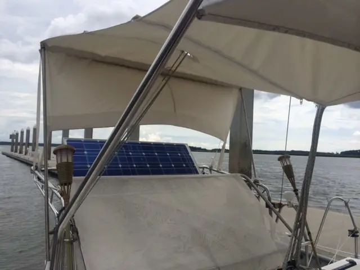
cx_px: 180
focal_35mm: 30
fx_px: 312
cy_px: 135
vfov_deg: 46.8
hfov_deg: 60.0
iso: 40
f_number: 2.2
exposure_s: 1/4115
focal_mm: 4.12
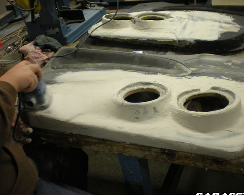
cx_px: 131
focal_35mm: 42
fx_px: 303
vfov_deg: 35.7
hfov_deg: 43.8
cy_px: 96
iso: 200
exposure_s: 1/54.2
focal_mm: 6.3
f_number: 3.1
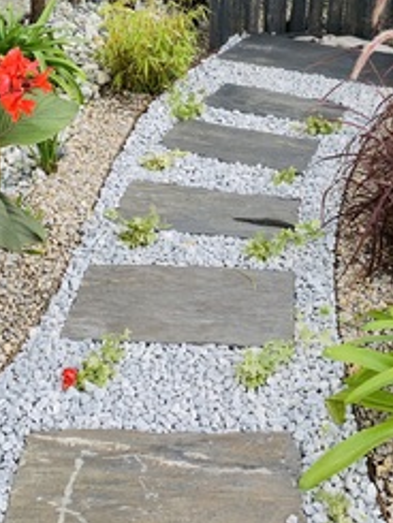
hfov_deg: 28.6
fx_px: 771
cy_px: 83
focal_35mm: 51
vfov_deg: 35.9
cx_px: 205
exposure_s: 1/309
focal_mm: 4.25
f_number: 1.8
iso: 25
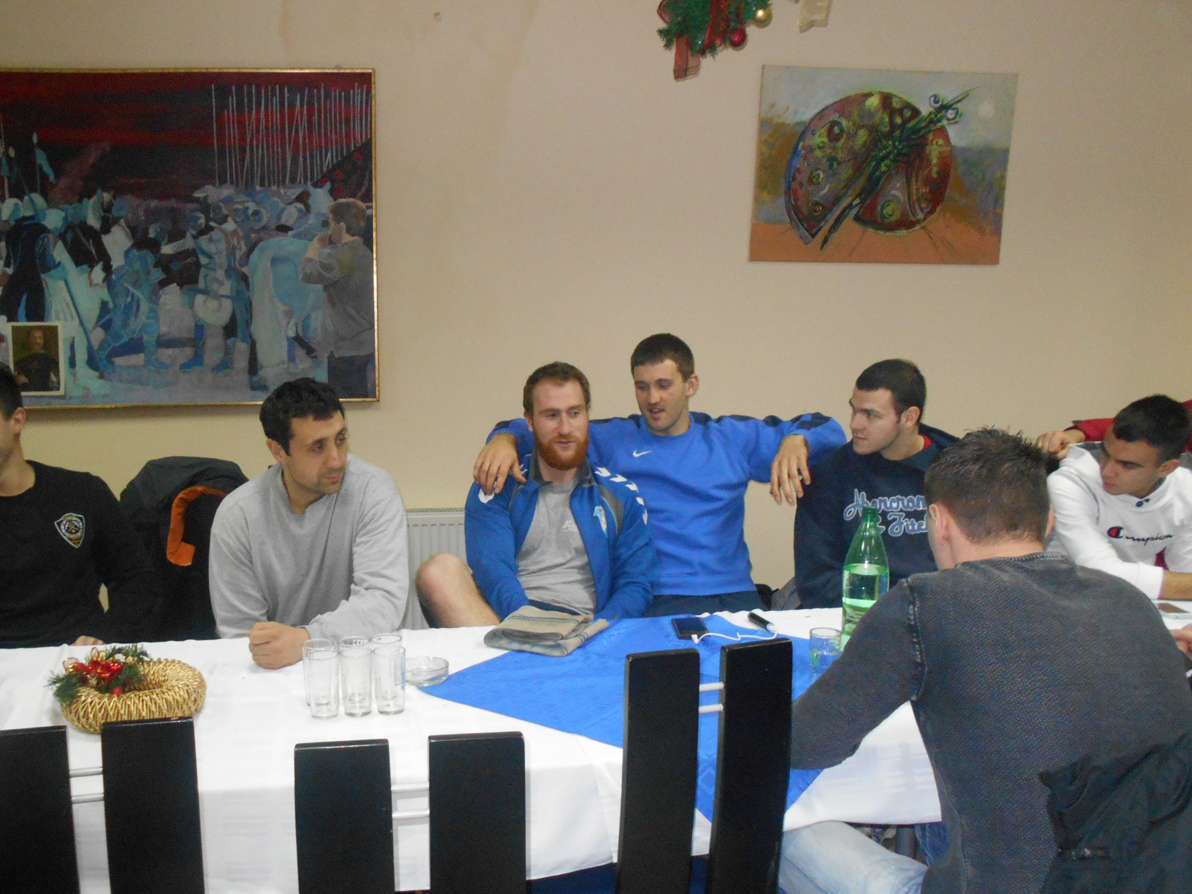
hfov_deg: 56.3
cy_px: 498
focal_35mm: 32
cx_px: 470
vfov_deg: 44.1
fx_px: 1102
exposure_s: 1/25
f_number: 3.2
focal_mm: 4.6
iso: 450
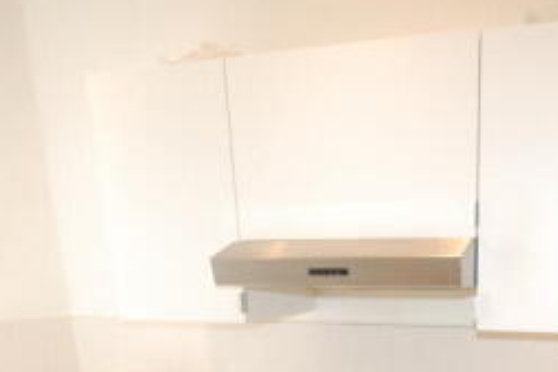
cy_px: 452
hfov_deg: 47.4
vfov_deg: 29.3
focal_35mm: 39
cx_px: 430
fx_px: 604
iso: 1600
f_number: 5
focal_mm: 10
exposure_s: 1/80
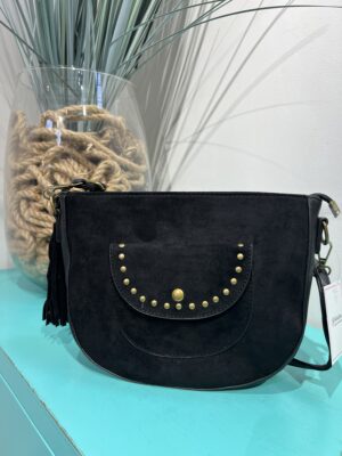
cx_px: 171
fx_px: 343
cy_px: 228
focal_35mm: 26
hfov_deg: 53.1
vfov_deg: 67.3
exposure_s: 1/100
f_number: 1.5
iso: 40
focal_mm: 5.7
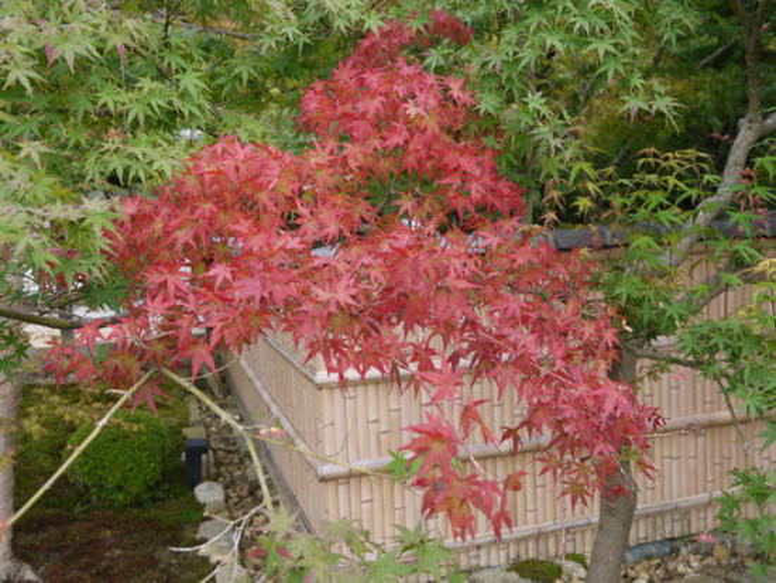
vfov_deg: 39.7
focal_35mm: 36
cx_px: 388
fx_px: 807
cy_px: 292
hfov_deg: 51.3
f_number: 4.5
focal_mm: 18
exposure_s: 1/125
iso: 160
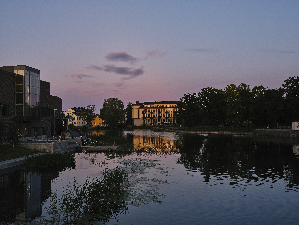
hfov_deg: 44.8
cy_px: 112
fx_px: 363
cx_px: 150
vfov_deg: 34.4
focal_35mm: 42
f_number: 6.4
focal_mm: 52.7
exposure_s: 1/250
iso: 800
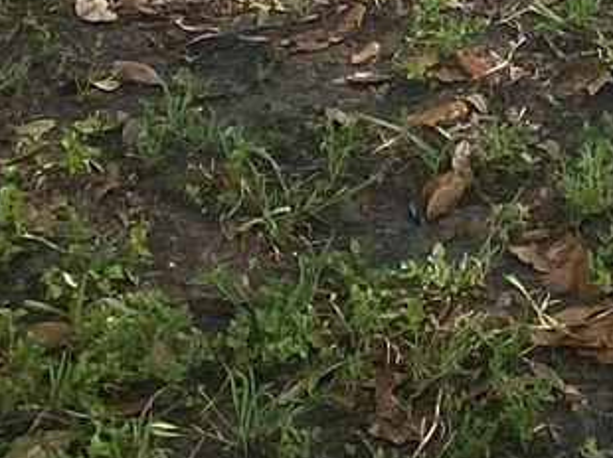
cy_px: -979
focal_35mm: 172
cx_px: 882
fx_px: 3044
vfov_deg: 7.5
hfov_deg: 11.1
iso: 32
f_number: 1.8
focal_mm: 4.25
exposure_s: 1/322
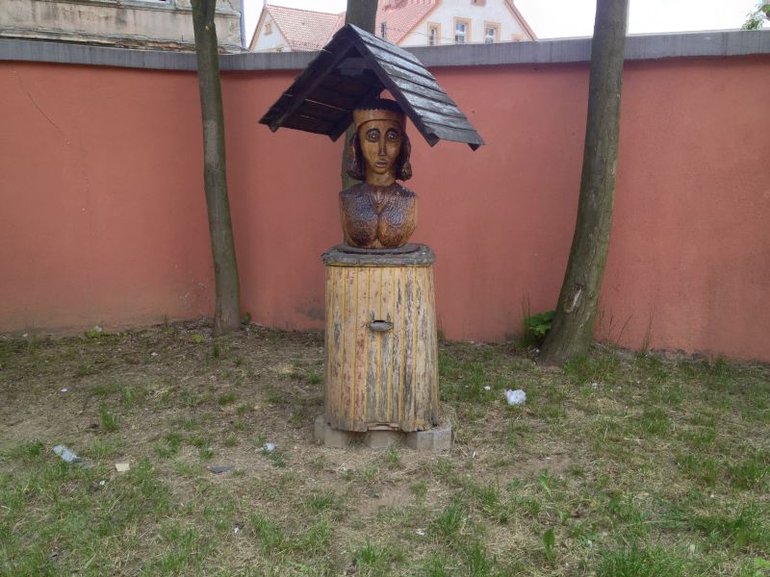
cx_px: 385
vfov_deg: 40.7
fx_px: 779
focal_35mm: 35
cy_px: 288
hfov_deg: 52.6
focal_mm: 4.28
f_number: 2.4
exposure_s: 1/191
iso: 50
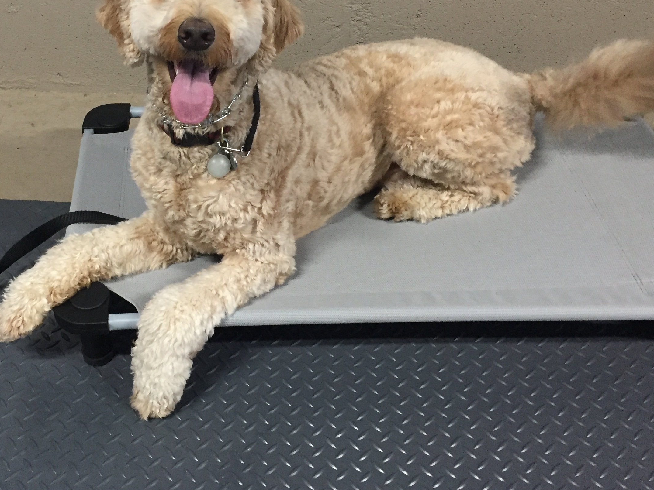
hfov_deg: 42.4
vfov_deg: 32.5
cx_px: 225
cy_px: 151
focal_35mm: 44
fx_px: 831
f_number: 2.2
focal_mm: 4.15
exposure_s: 1/30
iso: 200
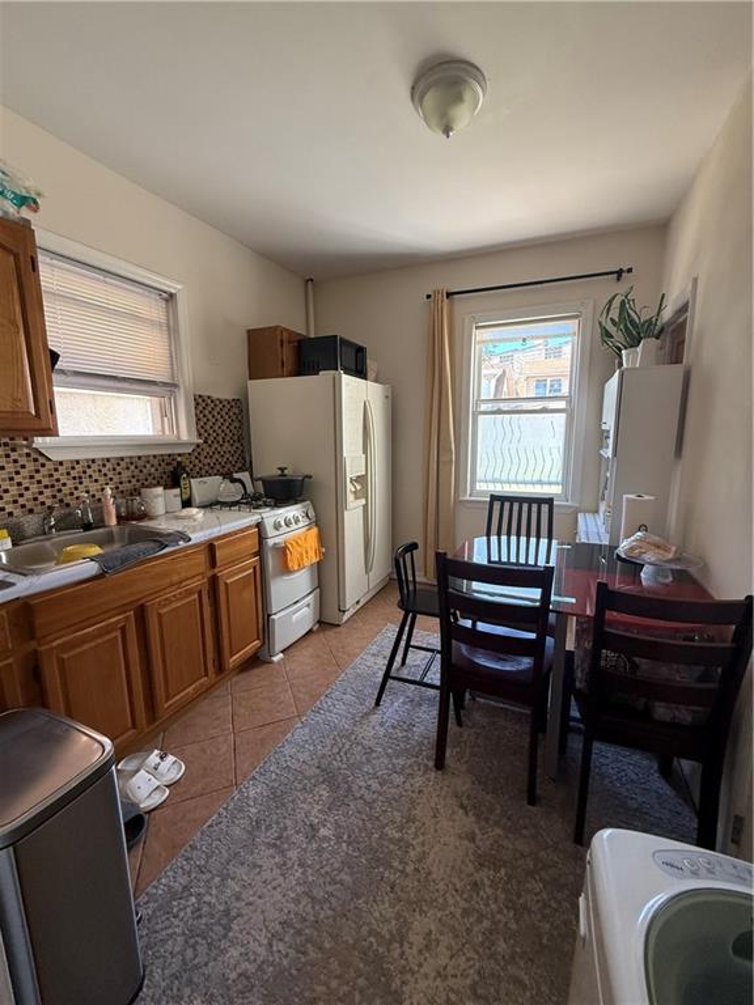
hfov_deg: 85.7
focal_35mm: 14
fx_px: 407
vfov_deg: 102.1
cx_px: 377
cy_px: 502
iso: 250
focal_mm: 2.22
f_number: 2.2
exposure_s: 1/99
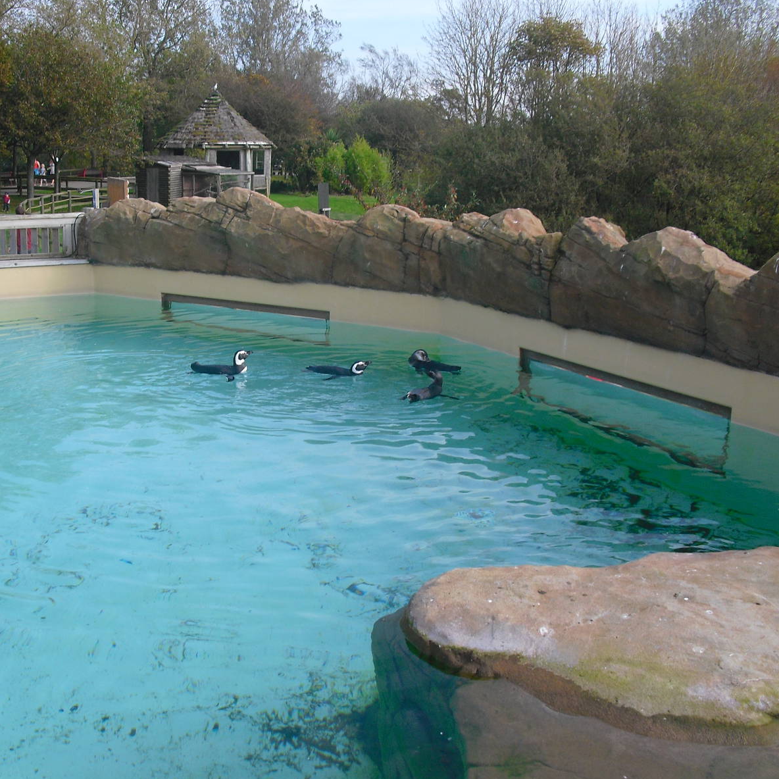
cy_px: 392
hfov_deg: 38.9
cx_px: 284
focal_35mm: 43
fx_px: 1095
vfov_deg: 39.2
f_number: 7.8
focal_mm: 6.3
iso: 100
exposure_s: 1/100
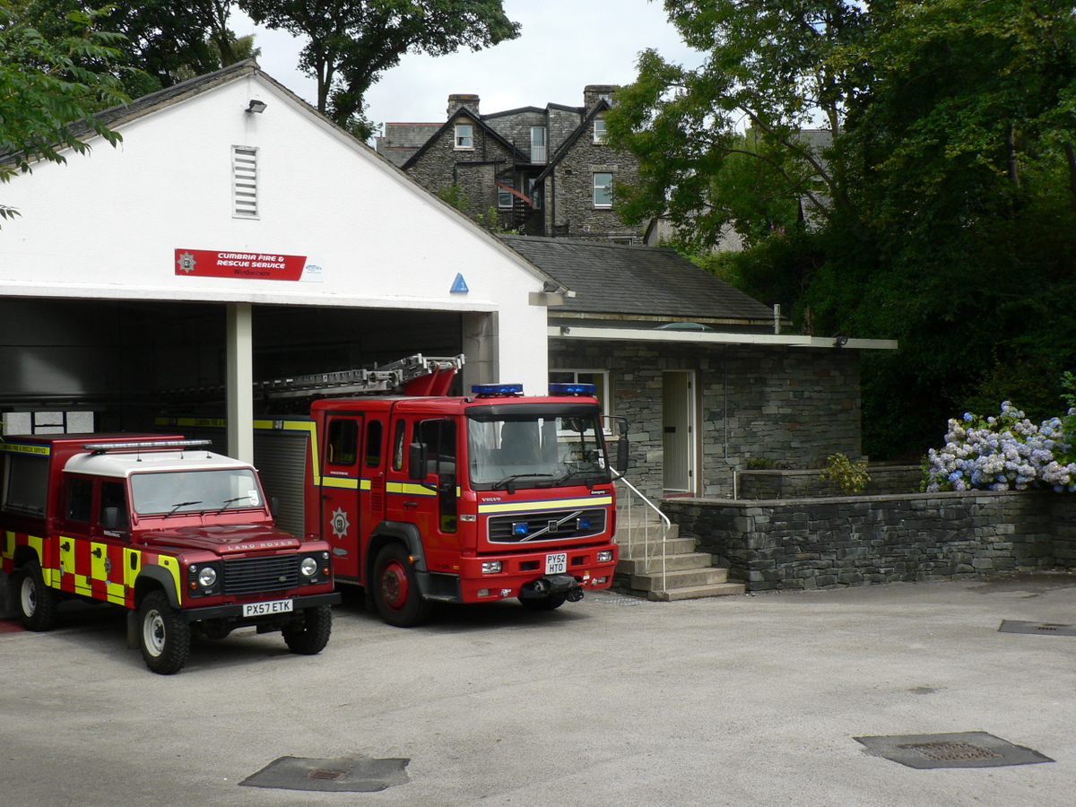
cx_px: 538
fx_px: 1554
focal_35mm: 50
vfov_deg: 29.1
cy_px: 404
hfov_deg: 38.2
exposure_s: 1/400
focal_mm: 8.3
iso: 80
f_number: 4.5
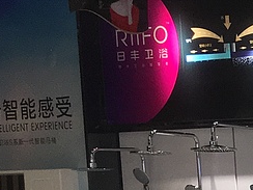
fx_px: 1111
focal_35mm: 152
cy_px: 374
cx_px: 618
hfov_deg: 10.9
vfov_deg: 9.2
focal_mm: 4.15
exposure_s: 1/120
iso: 32
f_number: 2.2
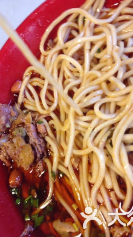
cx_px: 35
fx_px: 307
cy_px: 121
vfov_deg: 42.1
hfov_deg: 24.2
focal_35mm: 49
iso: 100
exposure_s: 1/20
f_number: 2.4
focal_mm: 4.12
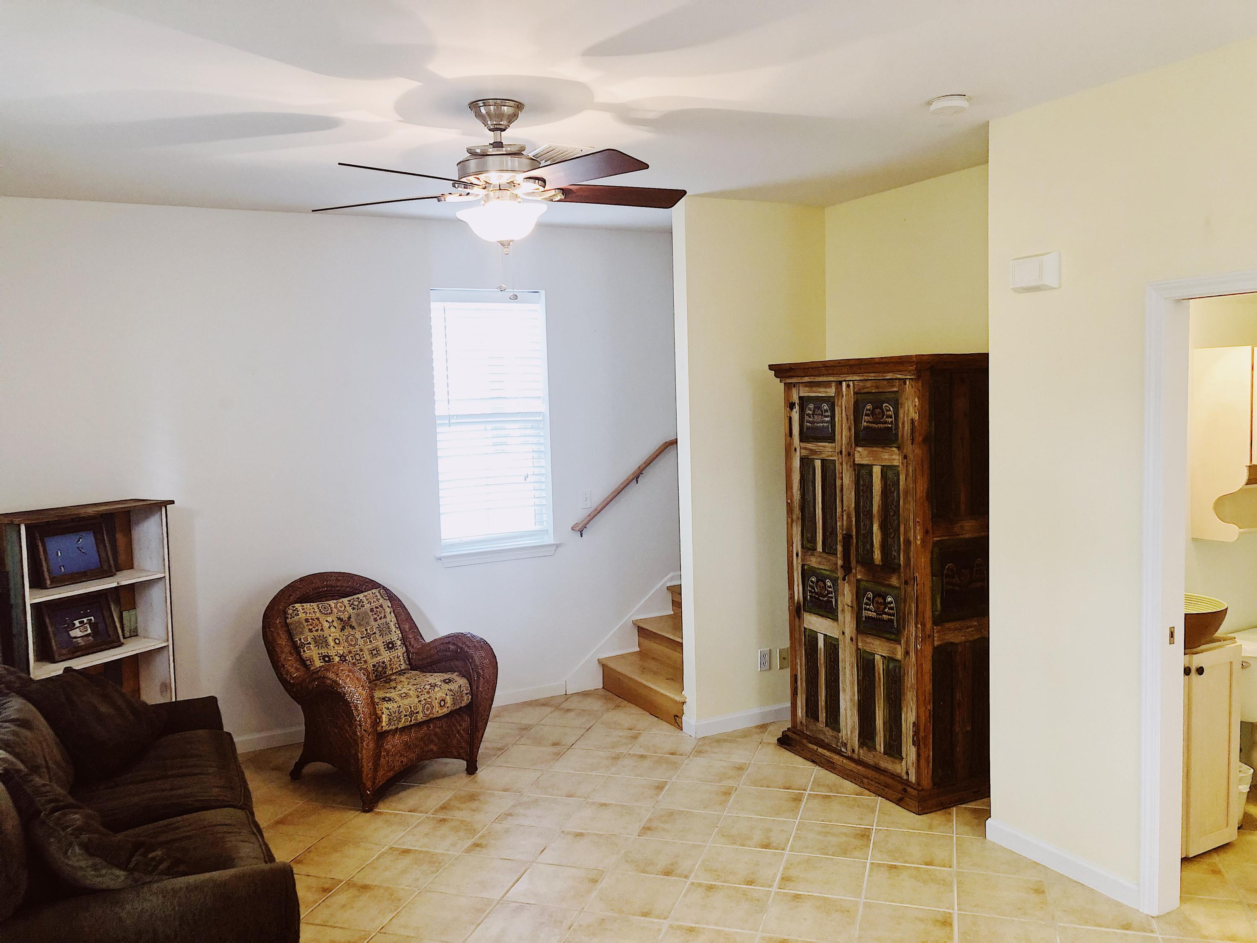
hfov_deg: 63.4
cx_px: 628
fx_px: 1017
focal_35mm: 28
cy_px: 472
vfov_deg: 49.7
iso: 40
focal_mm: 3.99
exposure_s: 1/24
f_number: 1.8
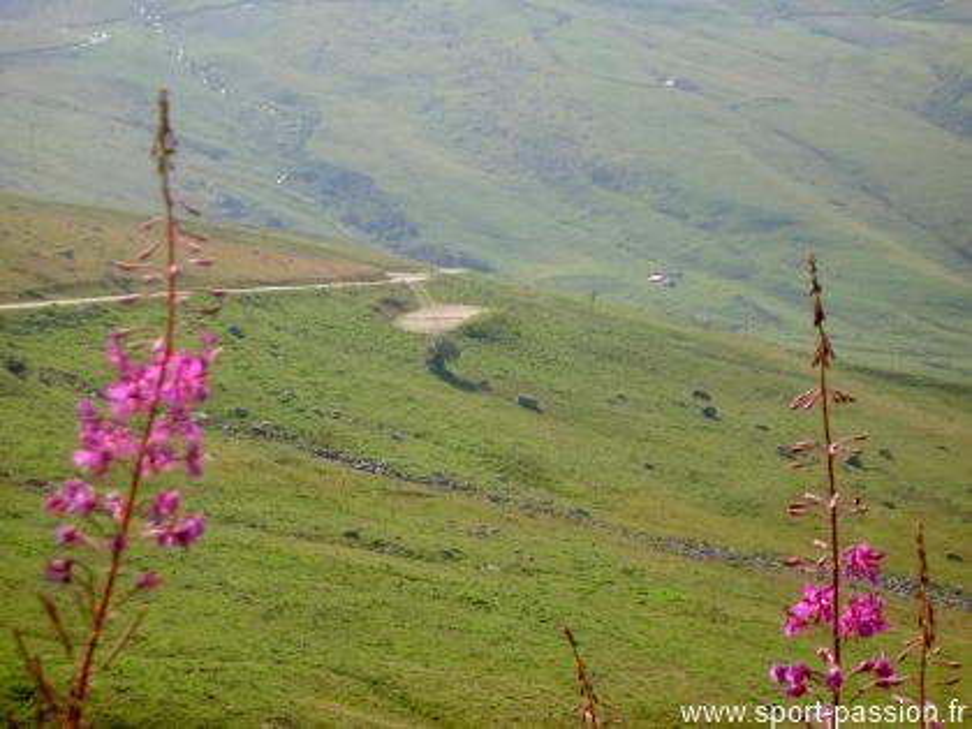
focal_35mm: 102
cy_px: 364
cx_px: 486
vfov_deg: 14.5
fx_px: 2864
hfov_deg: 19.3
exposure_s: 1/200
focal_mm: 16.8
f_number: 4.9
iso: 50
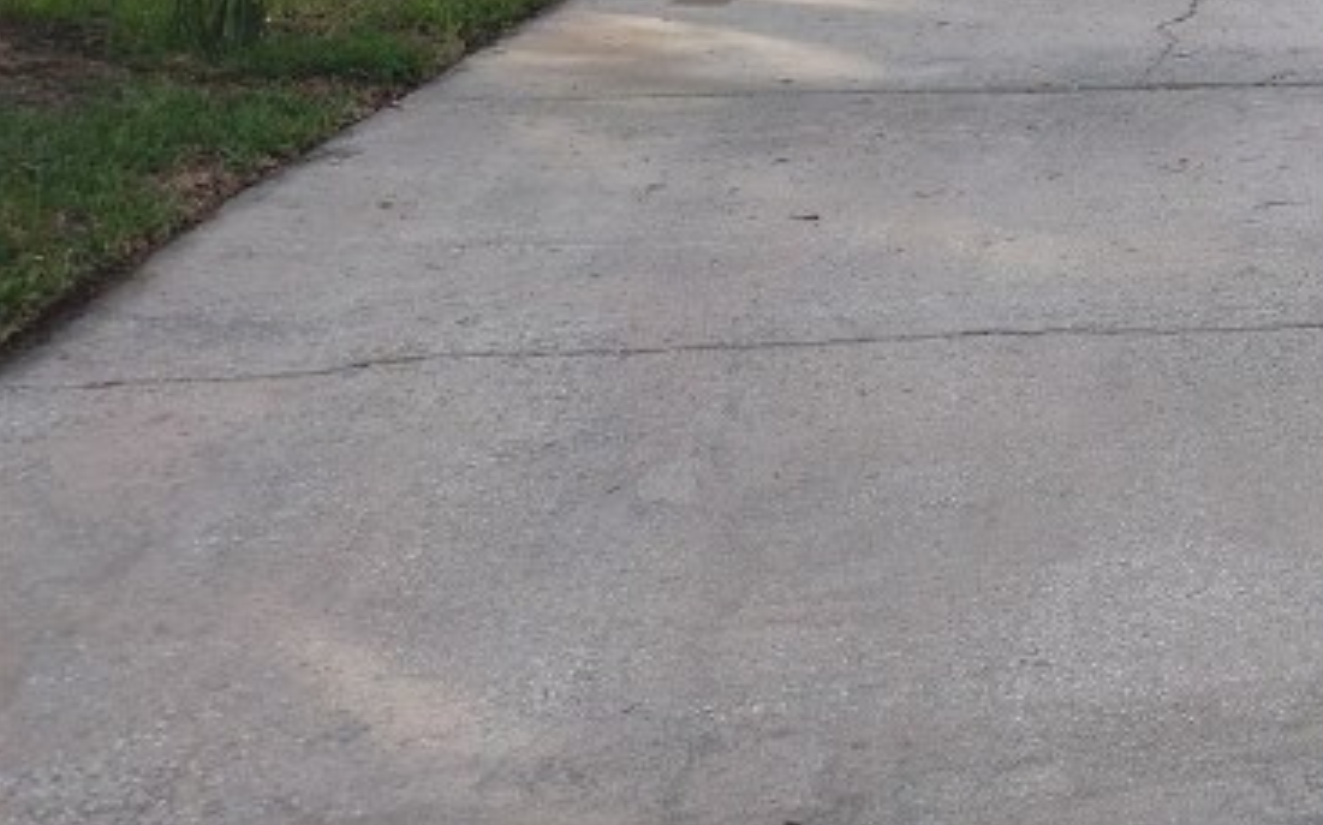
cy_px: -371
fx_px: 2451
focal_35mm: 68
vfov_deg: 17.4
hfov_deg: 25.0
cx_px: 1839
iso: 12
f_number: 1.8
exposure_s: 1/690
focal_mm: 6.4
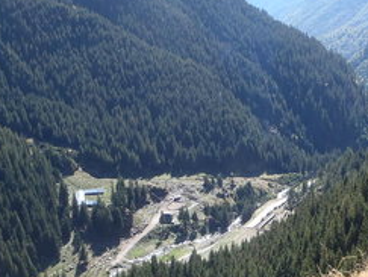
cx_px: 238
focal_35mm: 69
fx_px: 735
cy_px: 173
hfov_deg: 28.0
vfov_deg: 21.3
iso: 80
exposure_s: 1/200
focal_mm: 5
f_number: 4.5
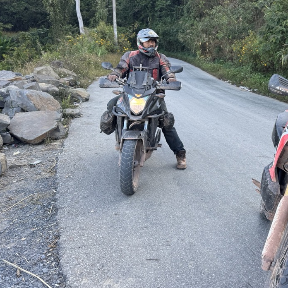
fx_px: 367
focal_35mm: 39
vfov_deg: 42.2
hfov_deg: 40.7
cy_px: 92
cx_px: 239
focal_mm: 6.76
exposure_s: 1/294
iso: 80
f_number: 1.78
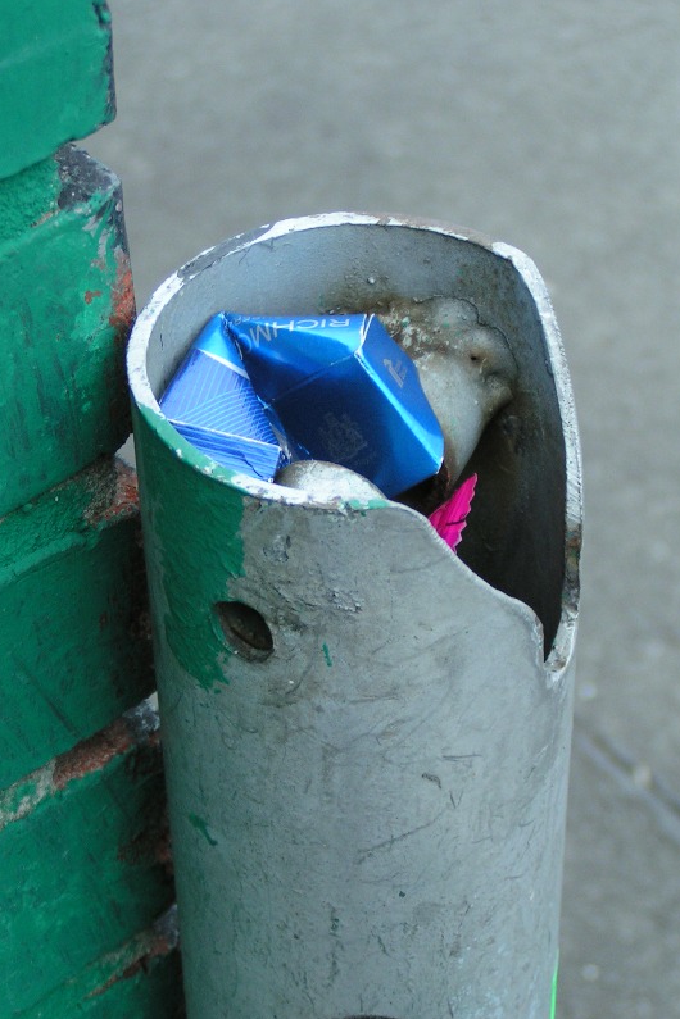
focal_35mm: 90
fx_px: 2550
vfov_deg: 22.6
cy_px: 511
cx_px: 344
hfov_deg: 15.2
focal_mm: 13.2
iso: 100
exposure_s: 1/100
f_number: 3.2
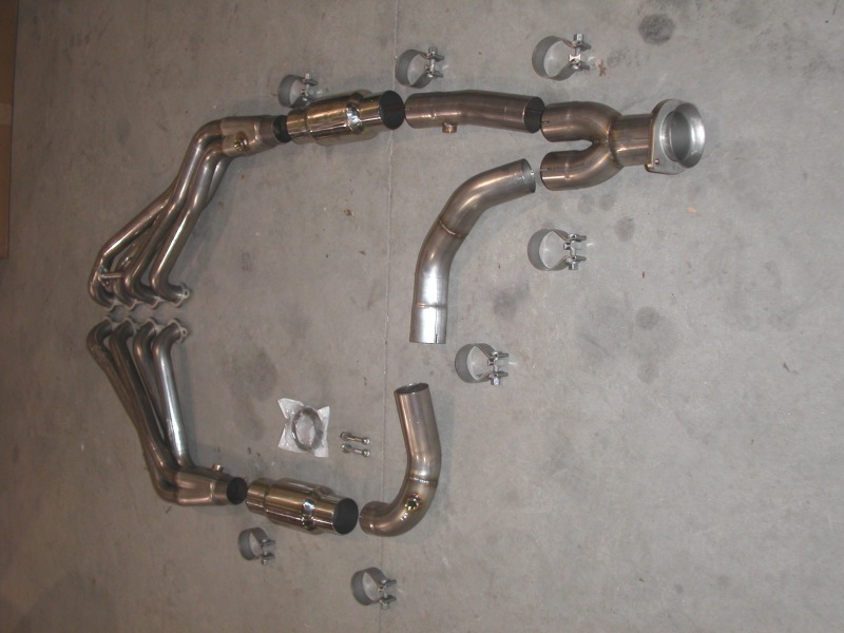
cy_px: 316
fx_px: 927
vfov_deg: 37.7
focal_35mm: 38
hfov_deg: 49.0
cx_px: 422
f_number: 2.8
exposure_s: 1/30
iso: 100
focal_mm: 7.8
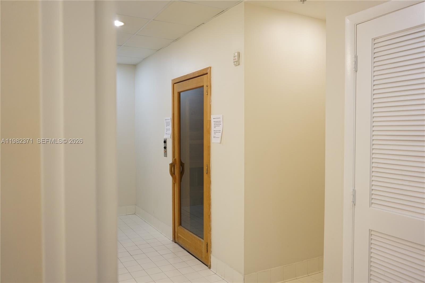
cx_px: 212
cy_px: 142
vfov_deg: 46.4
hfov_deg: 65.5
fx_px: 330
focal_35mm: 28
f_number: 3.5
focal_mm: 28
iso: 1000
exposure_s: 1/60
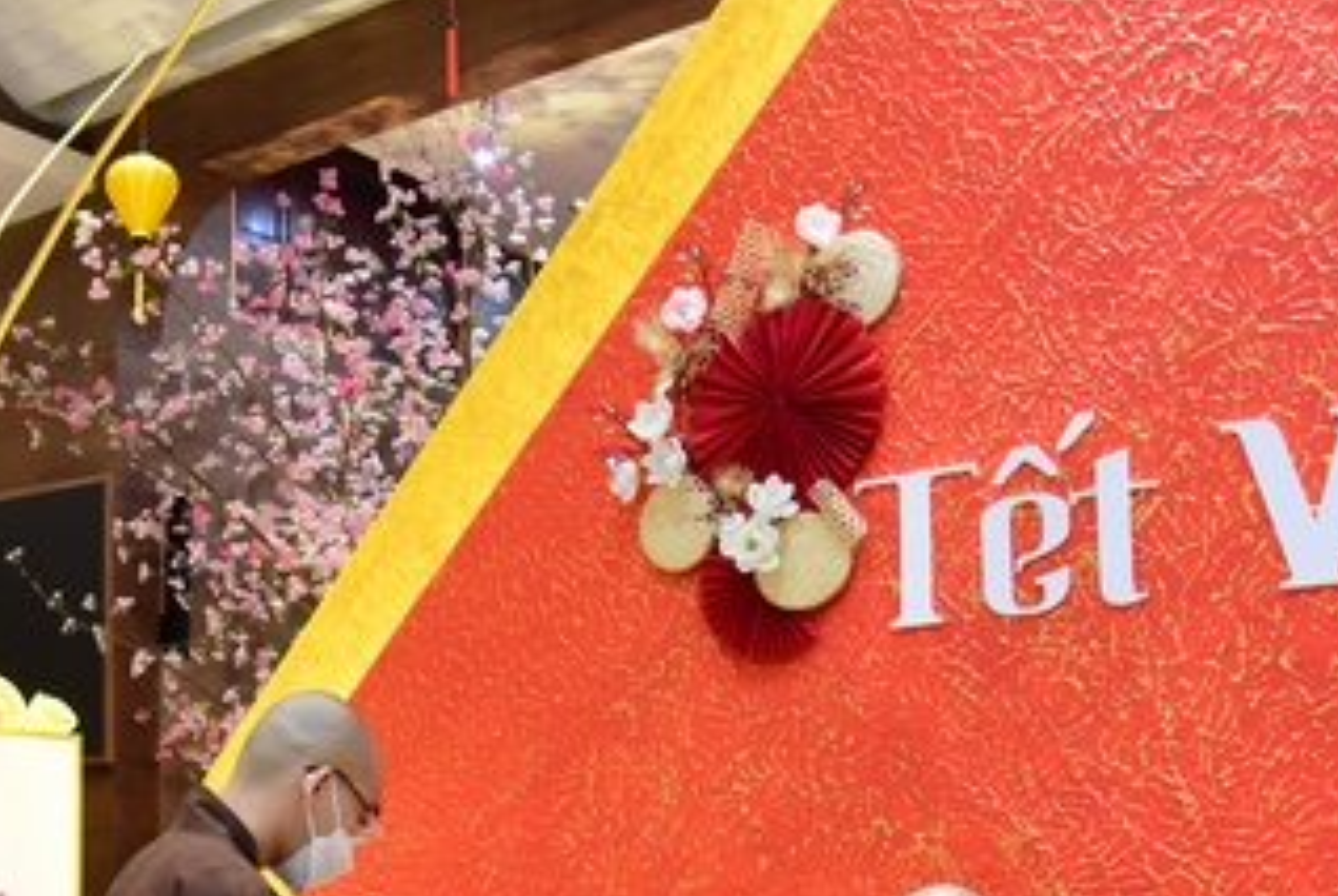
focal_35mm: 49
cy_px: 875
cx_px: 412
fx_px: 1824
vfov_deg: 26.3
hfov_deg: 39.7
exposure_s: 1/125
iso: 3200
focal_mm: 24
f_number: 4.5
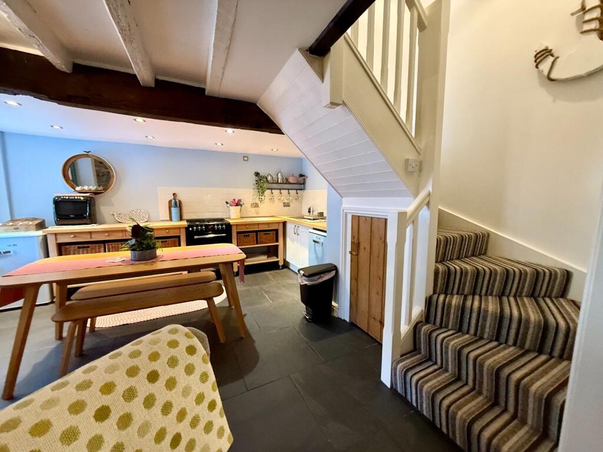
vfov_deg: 85.7
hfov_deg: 102.1
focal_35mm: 14
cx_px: 302
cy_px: 226
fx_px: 244
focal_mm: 2.22
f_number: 2.2
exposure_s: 1/50
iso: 400
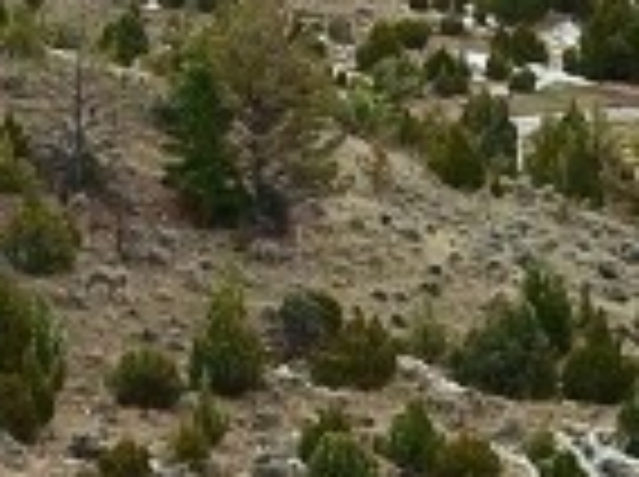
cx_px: -76
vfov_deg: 7.8
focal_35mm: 188
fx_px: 3465
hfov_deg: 10.4
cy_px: 477
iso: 100
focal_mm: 4.7
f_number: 2.2
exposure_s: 1/169
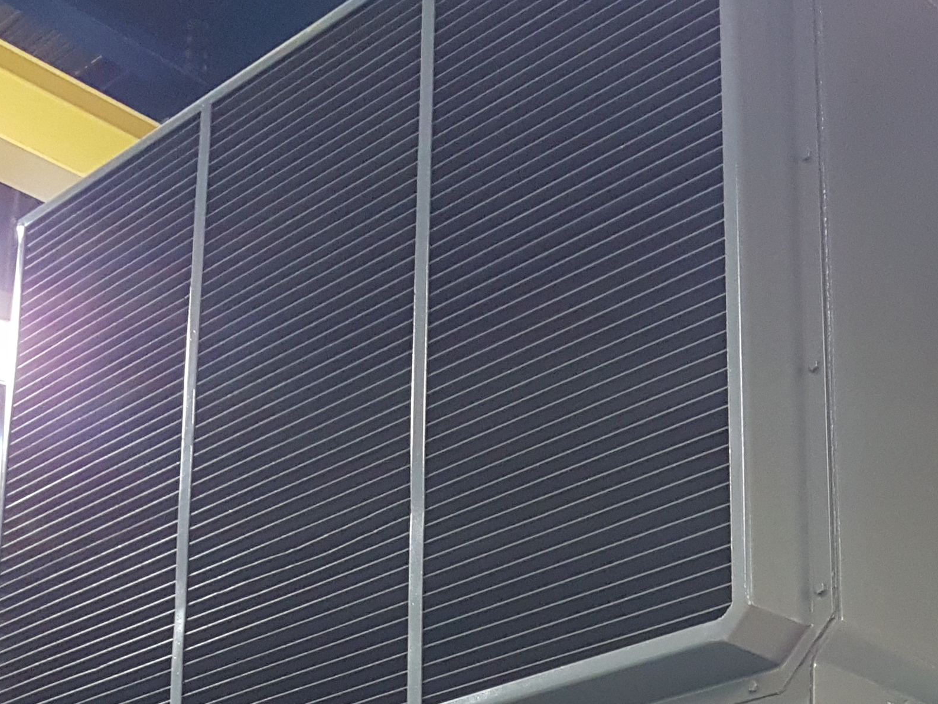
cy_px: 799
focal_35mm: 66
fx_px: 1788
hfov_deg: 28.9
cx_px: 715
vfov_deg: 21.0
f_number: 1.7
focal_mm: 4.2
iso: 250
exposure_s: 1/25
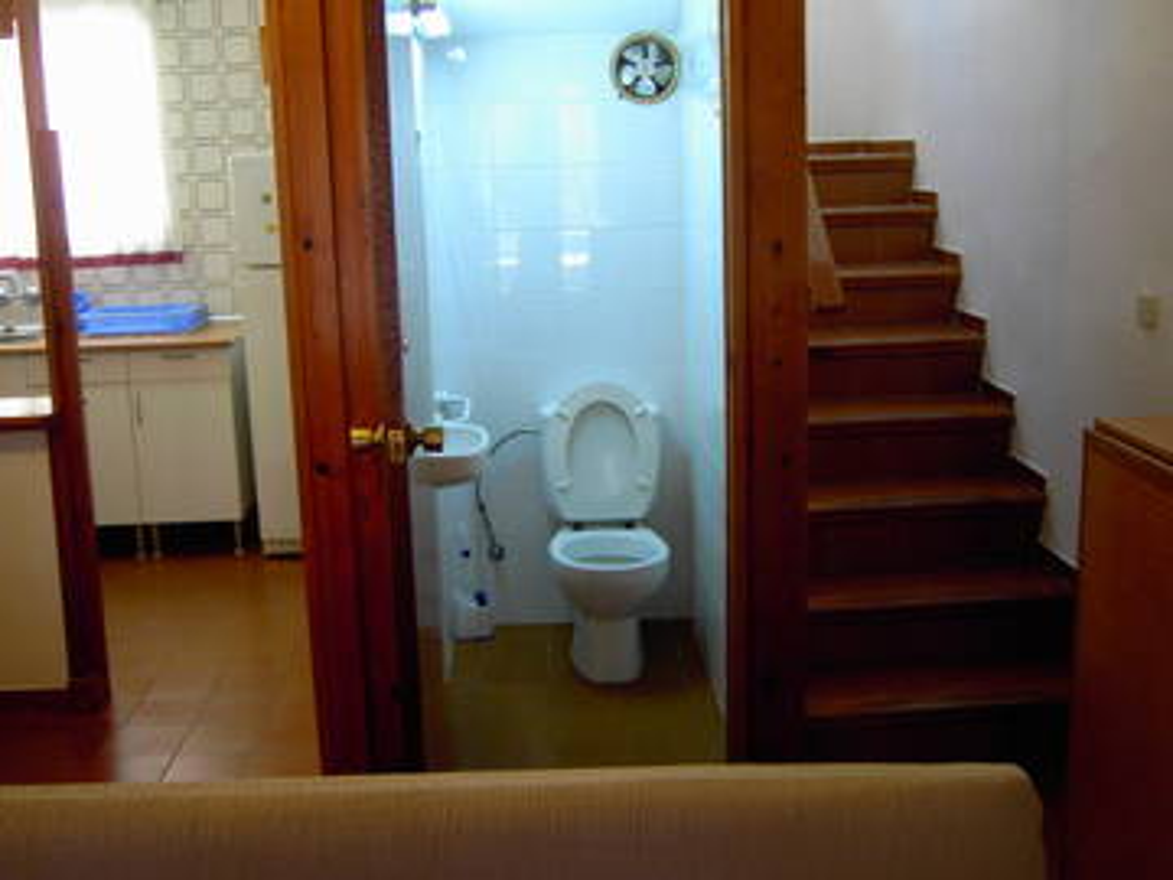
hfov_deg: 52.6
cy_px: 440
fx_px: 1186
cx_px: 586
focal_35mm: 35
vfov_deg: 40.7
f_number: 2.8
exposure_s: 1/20
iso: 200
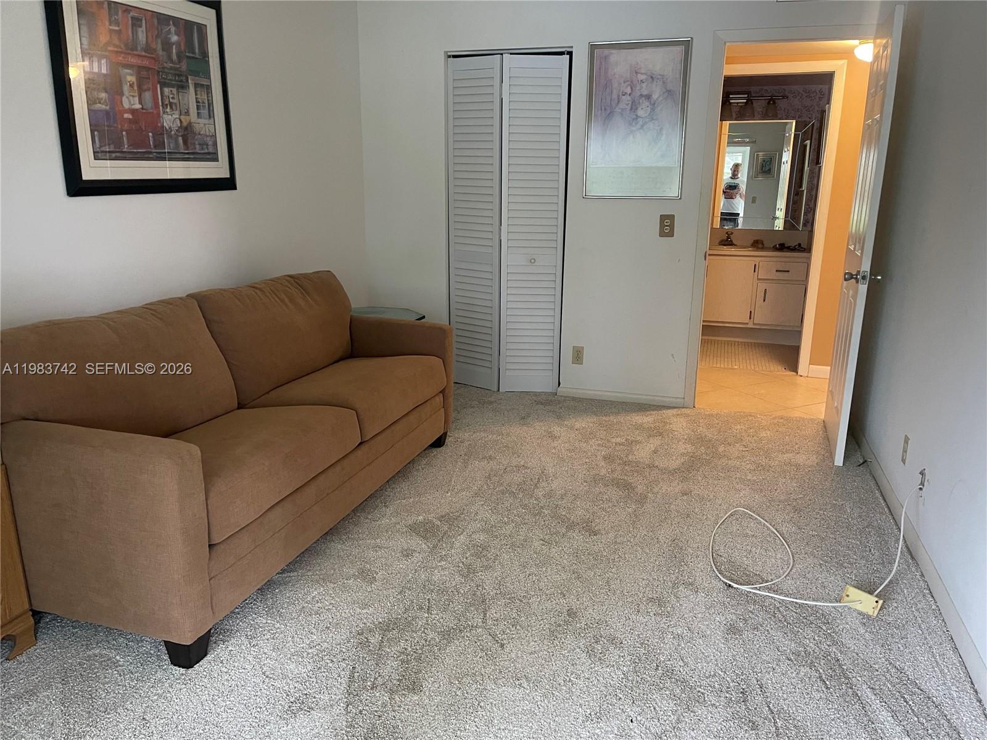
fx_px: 713
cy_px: 370
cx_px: 494
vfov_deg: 54.9
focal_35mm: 25
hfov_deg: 69.4
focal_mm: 5.1
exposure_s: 1/60
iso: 500
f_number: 1.6
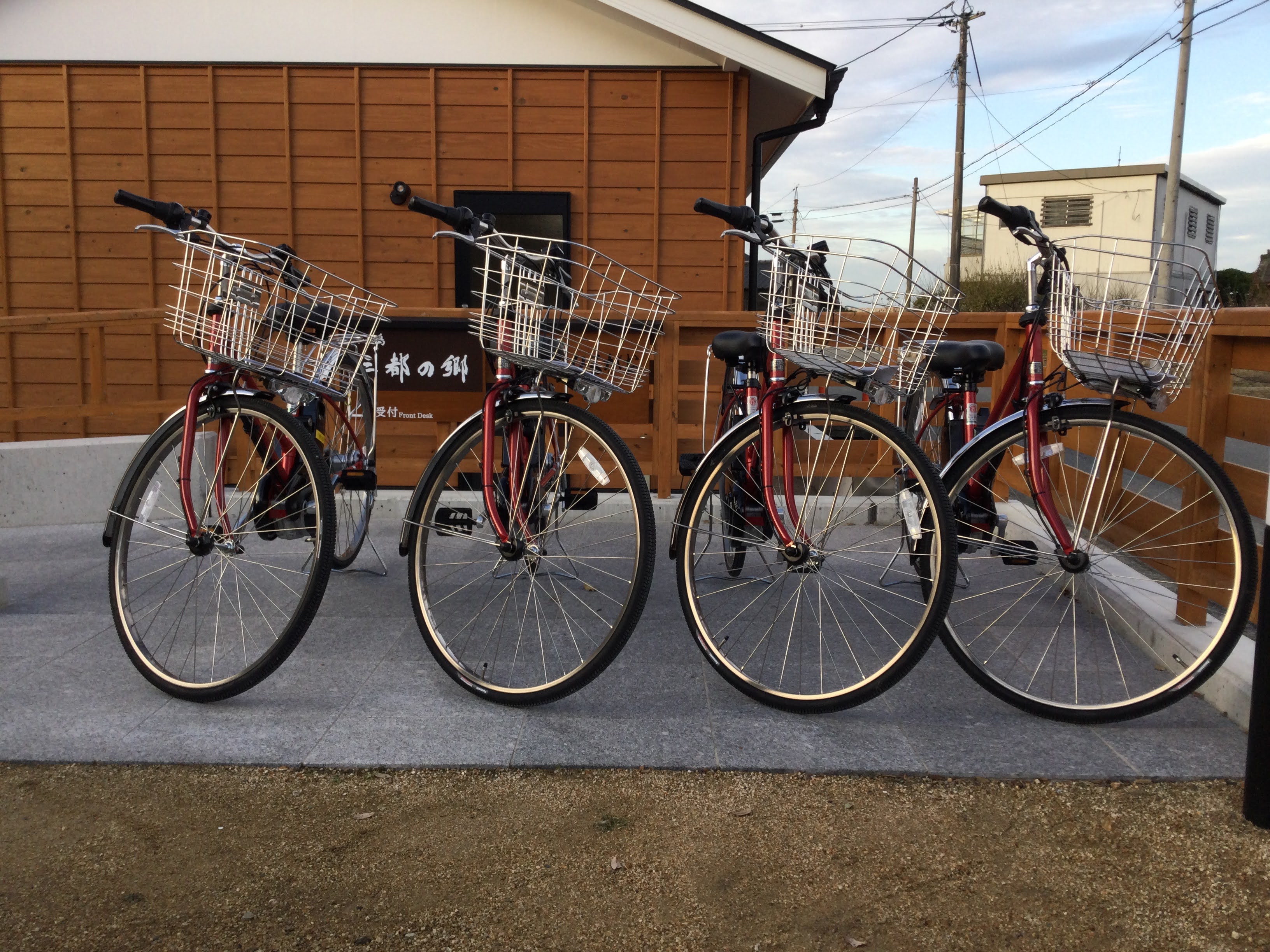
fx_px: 1137
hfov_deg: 58.4
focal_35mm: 31
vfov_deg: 45.4
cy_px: 476
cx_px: 635
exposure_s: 1/297
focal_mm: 3.3
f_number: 2.4
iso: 25
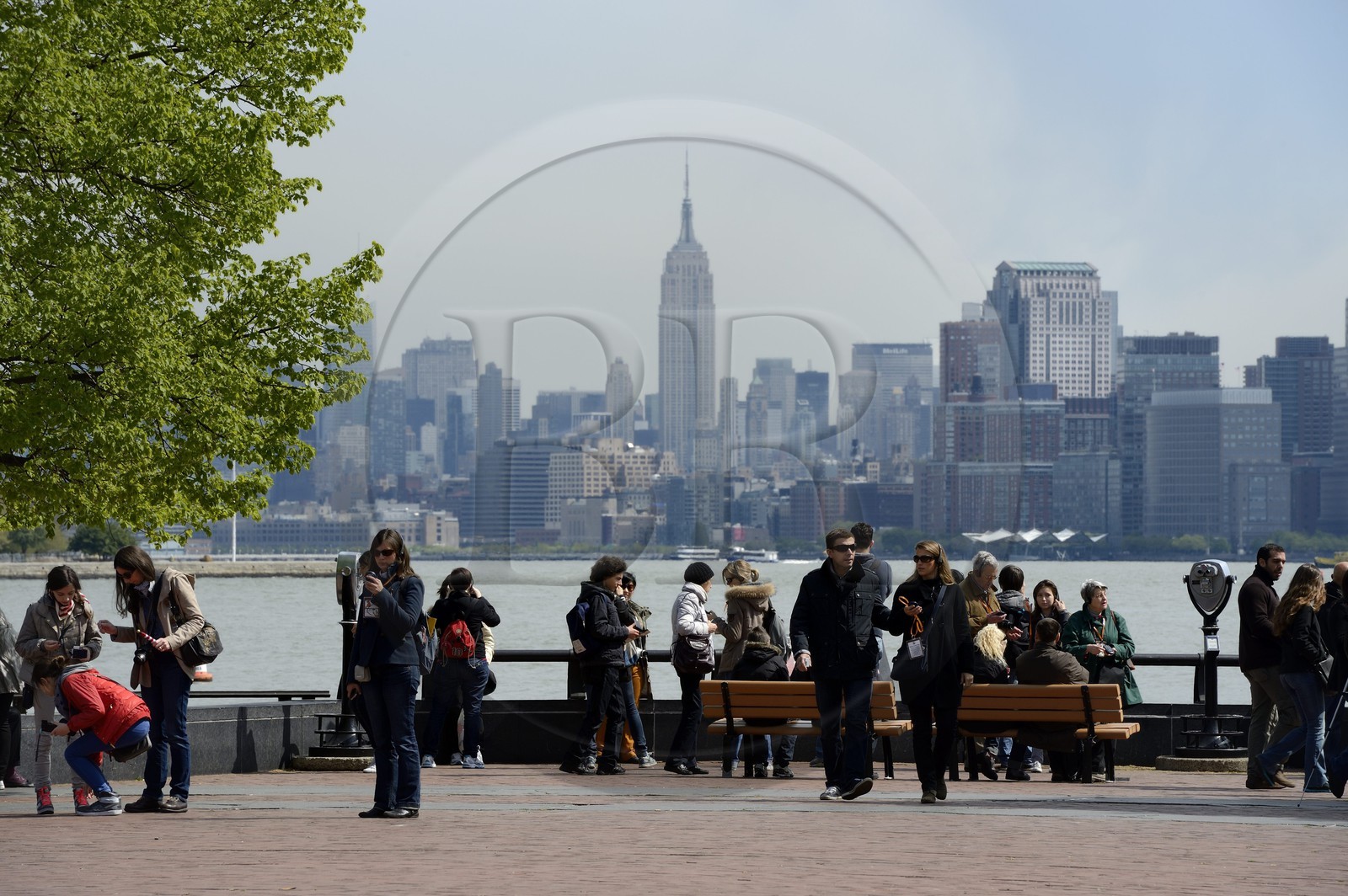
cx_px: 674
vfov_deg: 6.9
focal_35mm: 200
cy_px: 448
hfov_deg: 10.3
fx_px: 7483
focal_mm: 200
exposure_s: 1/250
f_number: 11
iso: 200
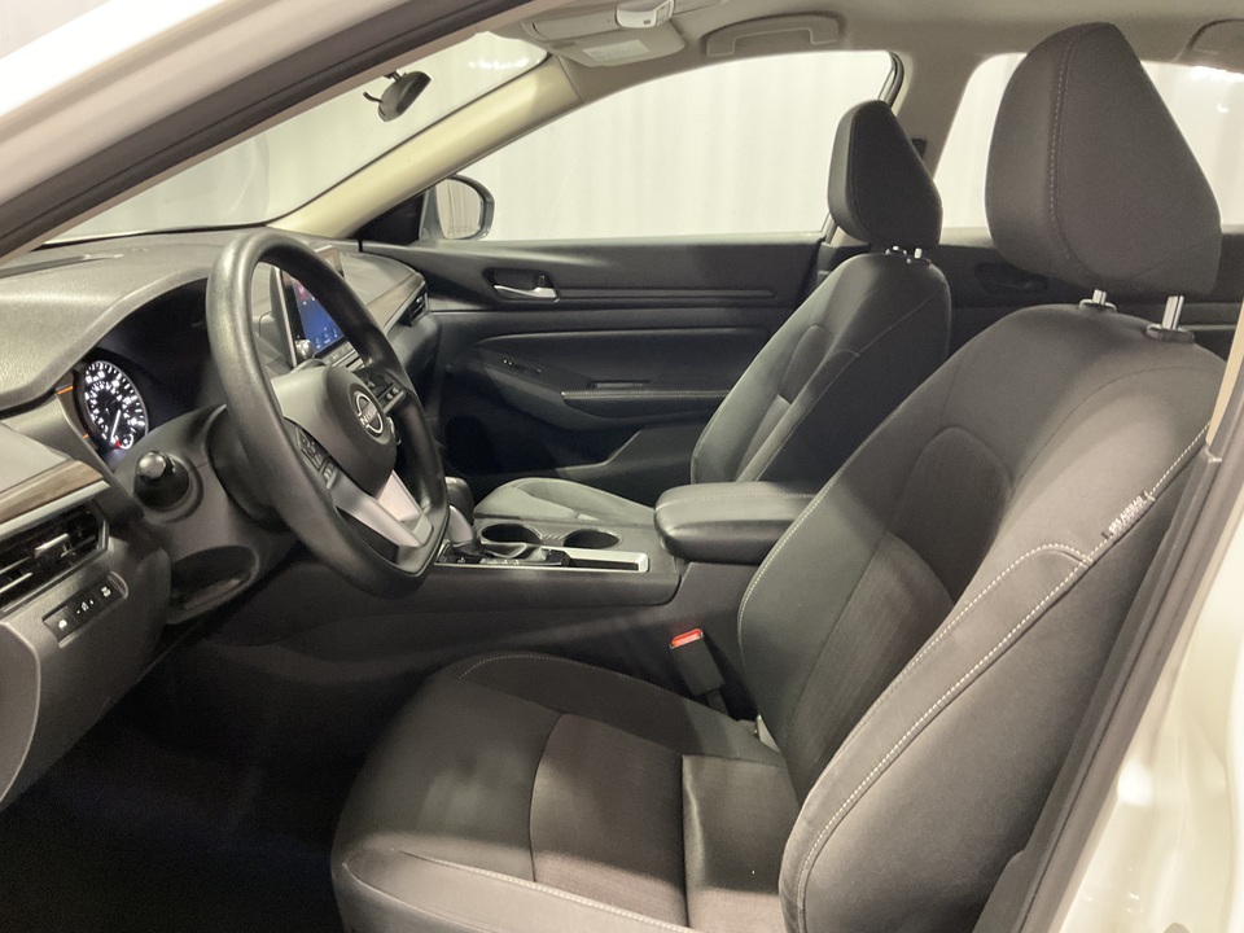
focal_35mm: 29
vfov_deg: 48.2
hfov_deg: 61.7
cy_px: 466
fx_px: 1042
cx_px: 622
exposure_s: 1/33
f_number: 1.8
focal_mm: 3
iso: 320
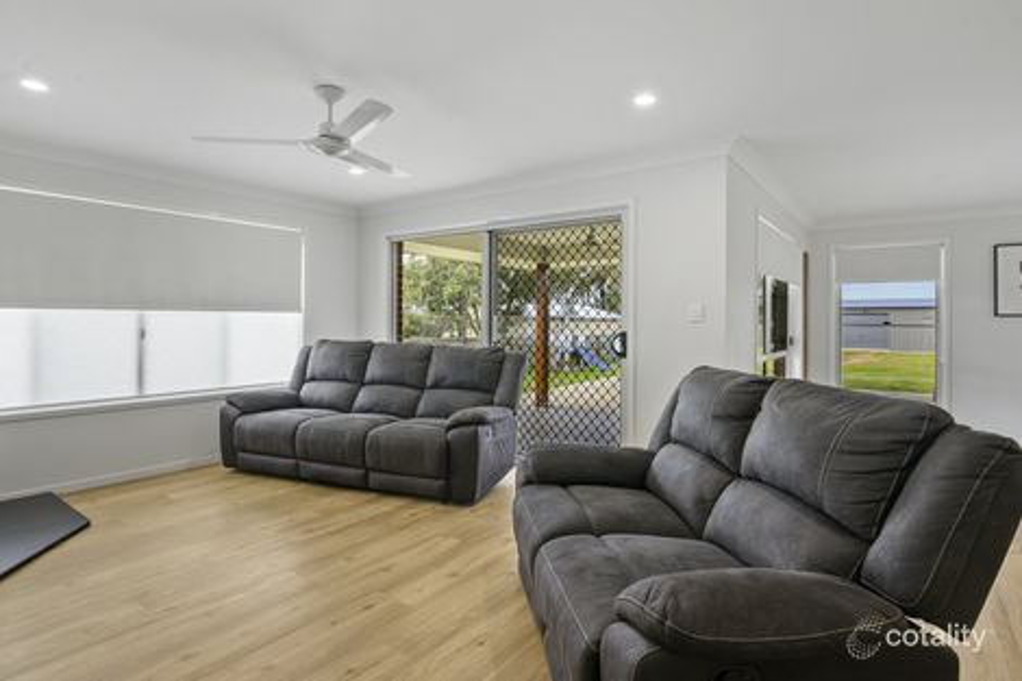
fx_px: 454
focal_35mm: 16
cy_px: 340
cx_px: 511
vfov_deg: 73.7
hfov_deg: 96.8
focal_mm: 16
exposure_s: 1/3
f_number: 8
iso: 100
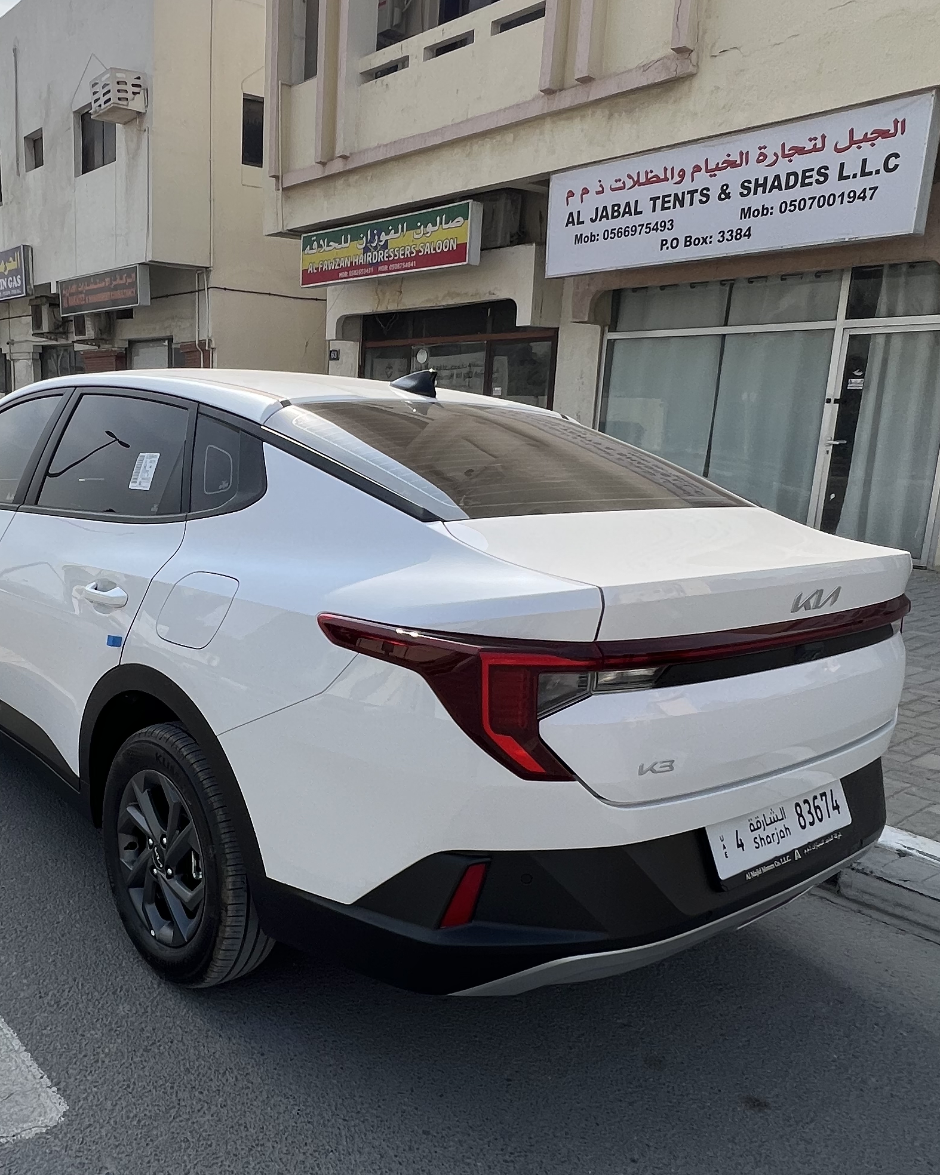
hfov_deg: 52.9
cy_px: 624
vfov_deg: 66.0
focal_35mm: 26
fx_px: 904
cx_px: 255
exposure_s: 1/1553
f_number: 1.8
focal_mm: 1.57
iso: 32
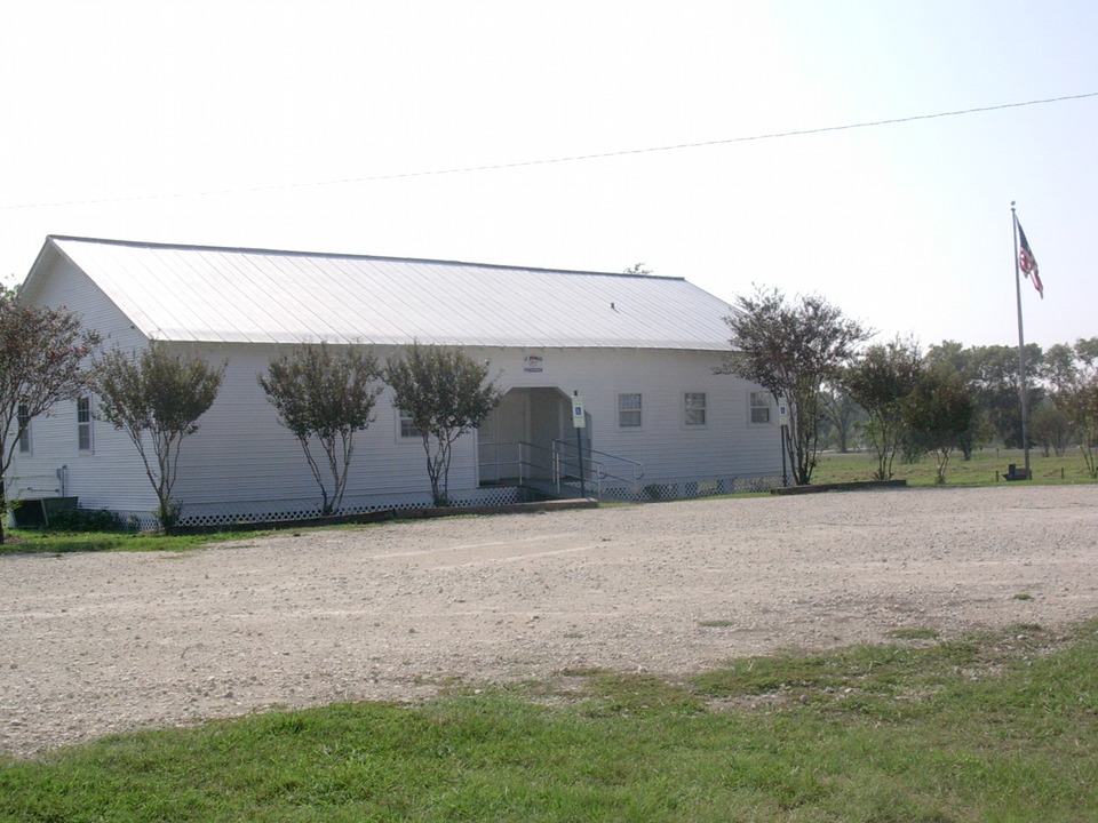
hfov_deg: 42.1
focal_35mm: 45
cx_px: 549
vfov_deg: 32.2
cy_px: 412
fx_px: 1427
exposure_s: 1/443
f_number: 5.8
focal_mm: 6.7
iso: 70
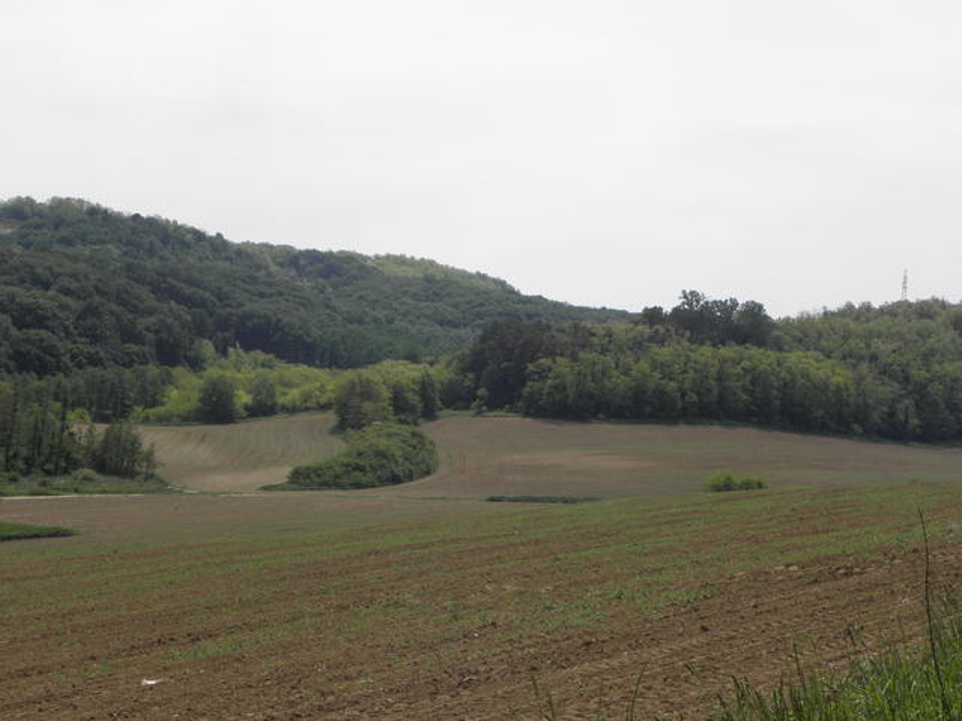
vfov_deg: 20.4
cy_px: 360
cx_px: 481
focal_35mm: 72
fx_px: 2001
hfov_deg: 27.0
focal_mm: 12.97
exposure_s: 1/320
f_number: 5.6
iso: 64
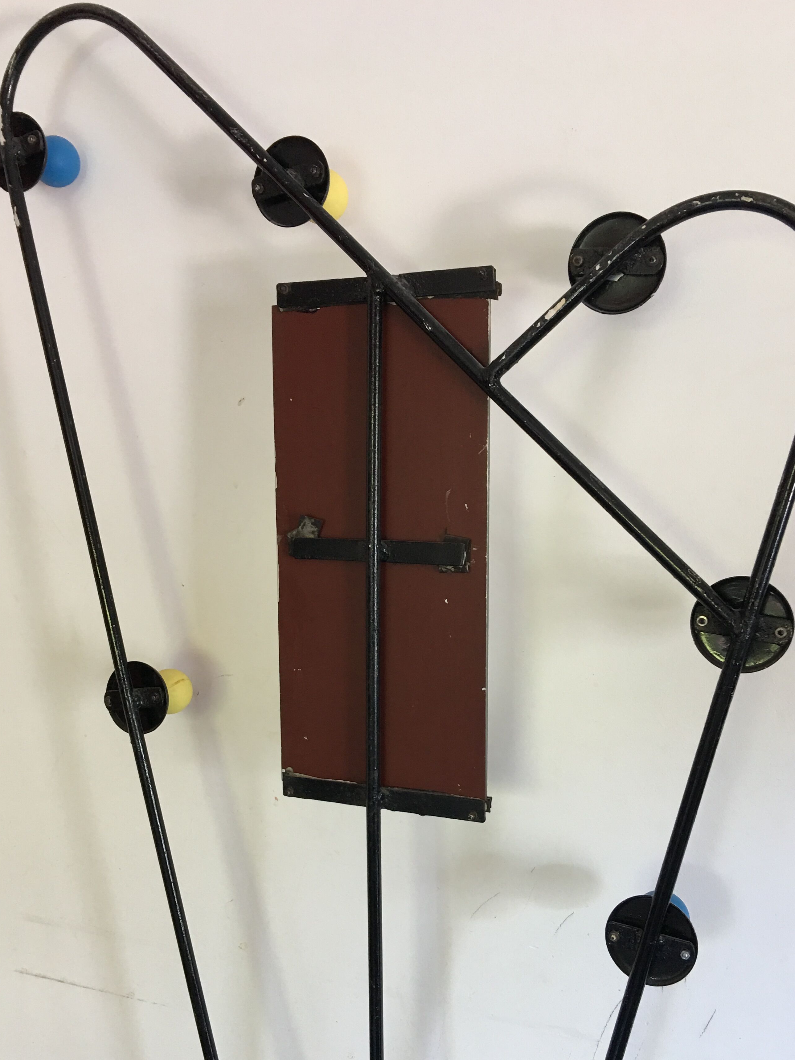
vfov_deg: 53.7
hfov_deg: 41.8
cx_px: 378
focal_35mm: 34
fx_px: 1041
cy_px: 618
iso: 64
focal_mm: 4.15
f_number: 2.2
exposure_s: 1/17
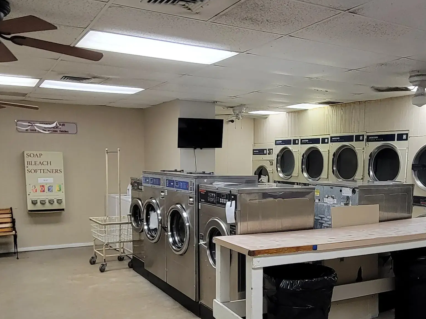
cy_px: 222
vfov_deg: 41.1
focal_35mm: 34
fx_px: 418
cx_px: 254
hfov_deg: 53.6
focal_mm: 2.2
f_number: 2.2
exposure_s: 1/60
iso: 200
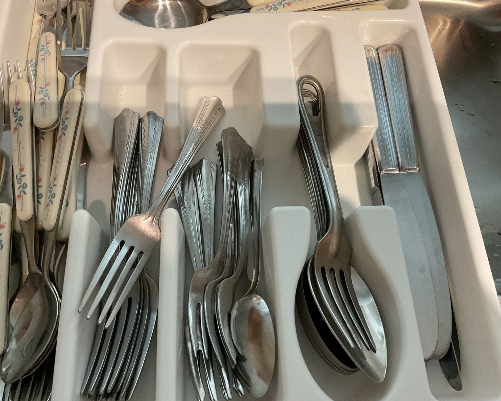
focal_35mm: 31
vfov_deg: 47.1
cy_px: 195
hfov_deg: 57.2
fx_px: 460
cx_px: 242
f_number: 1.8
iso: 125
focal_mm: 3
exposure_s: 1/60
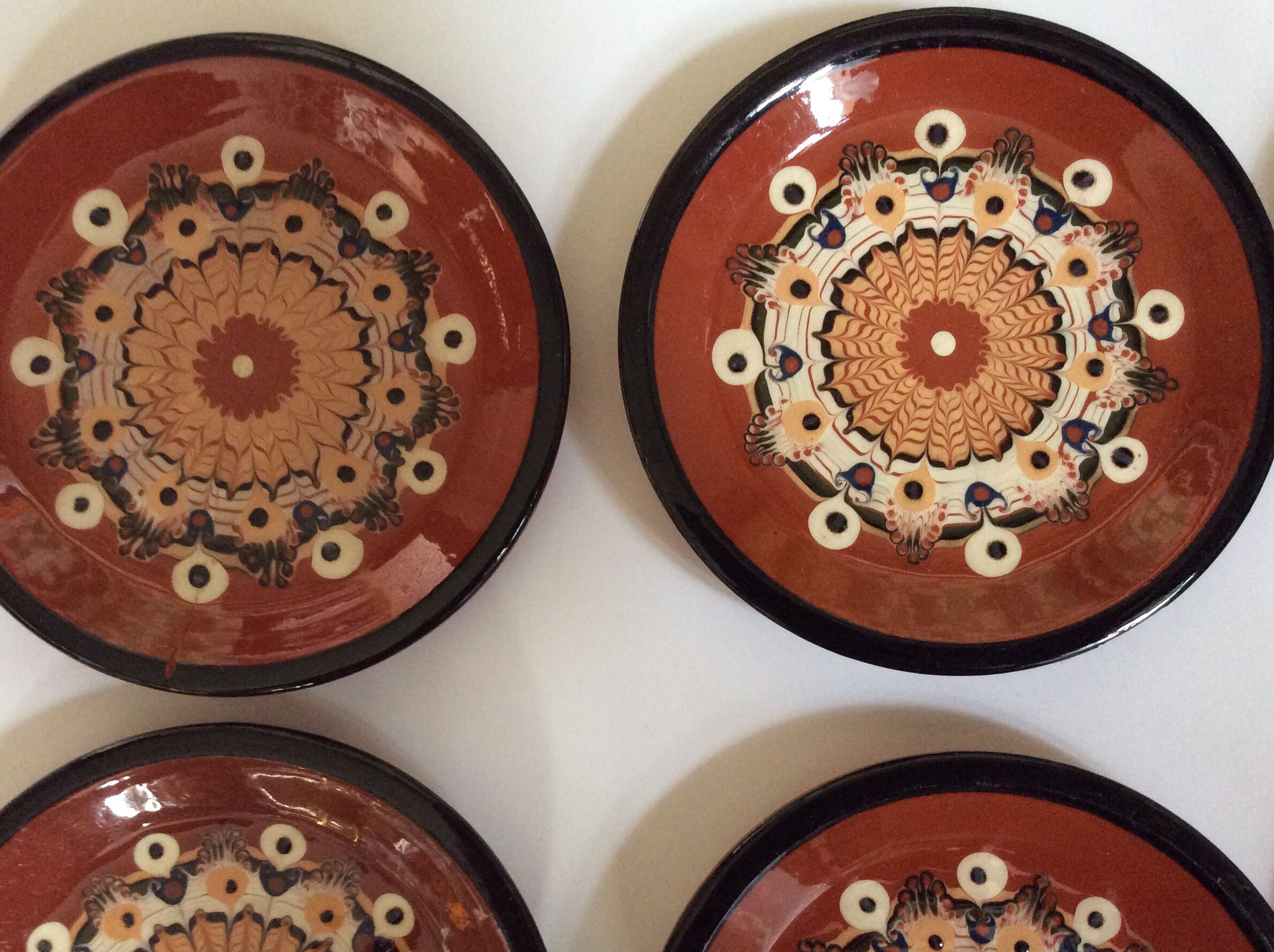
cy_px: 485
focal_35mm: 35
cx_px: 588
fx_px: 1286
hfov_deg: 52.6
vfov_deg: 40.6
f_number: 2.4
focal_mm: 3.3
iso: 200
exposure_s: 1/25
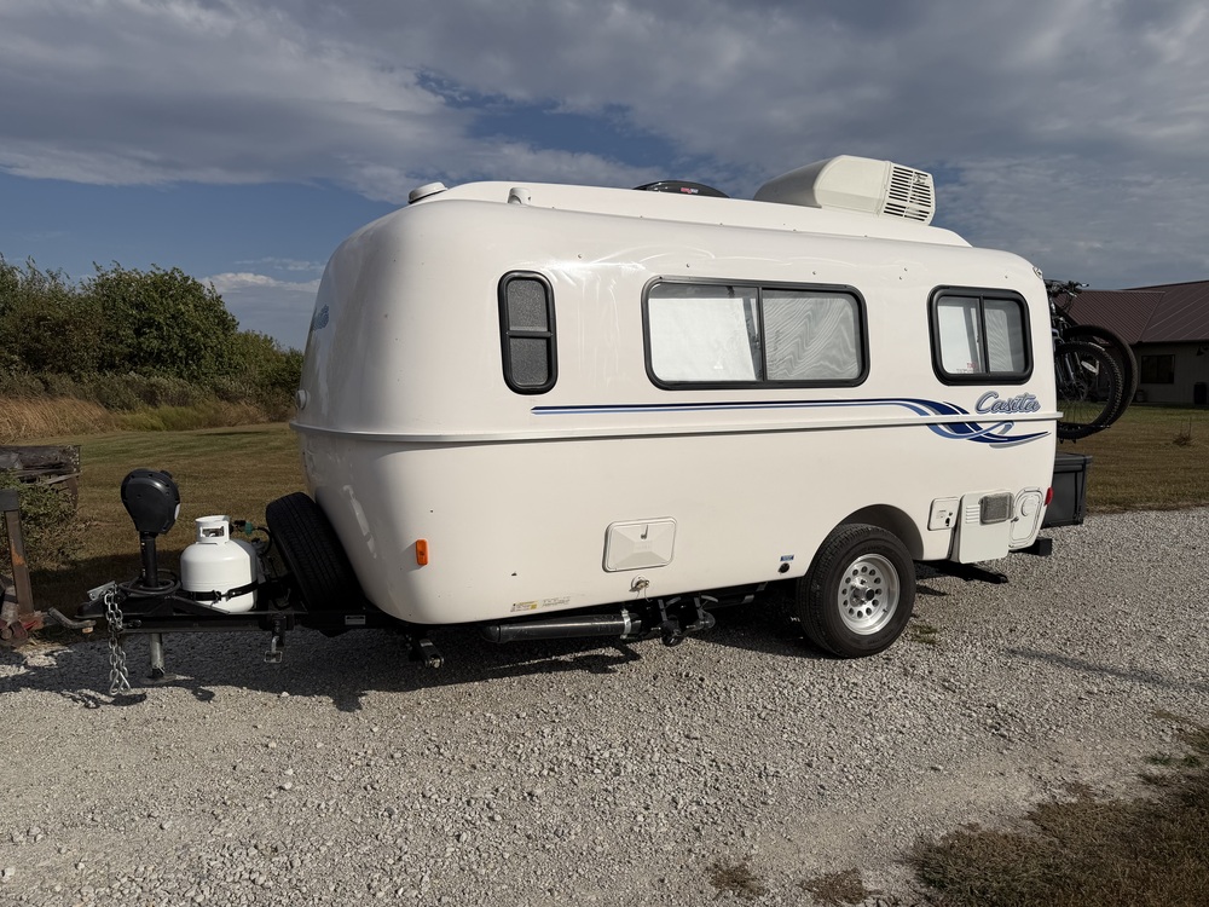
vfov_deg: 56.8
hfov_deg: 71.6
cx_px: 604
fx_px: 838
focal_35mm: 24
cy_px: 454
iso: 80
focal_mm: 6.76
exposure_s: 1/22727
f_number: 1.78
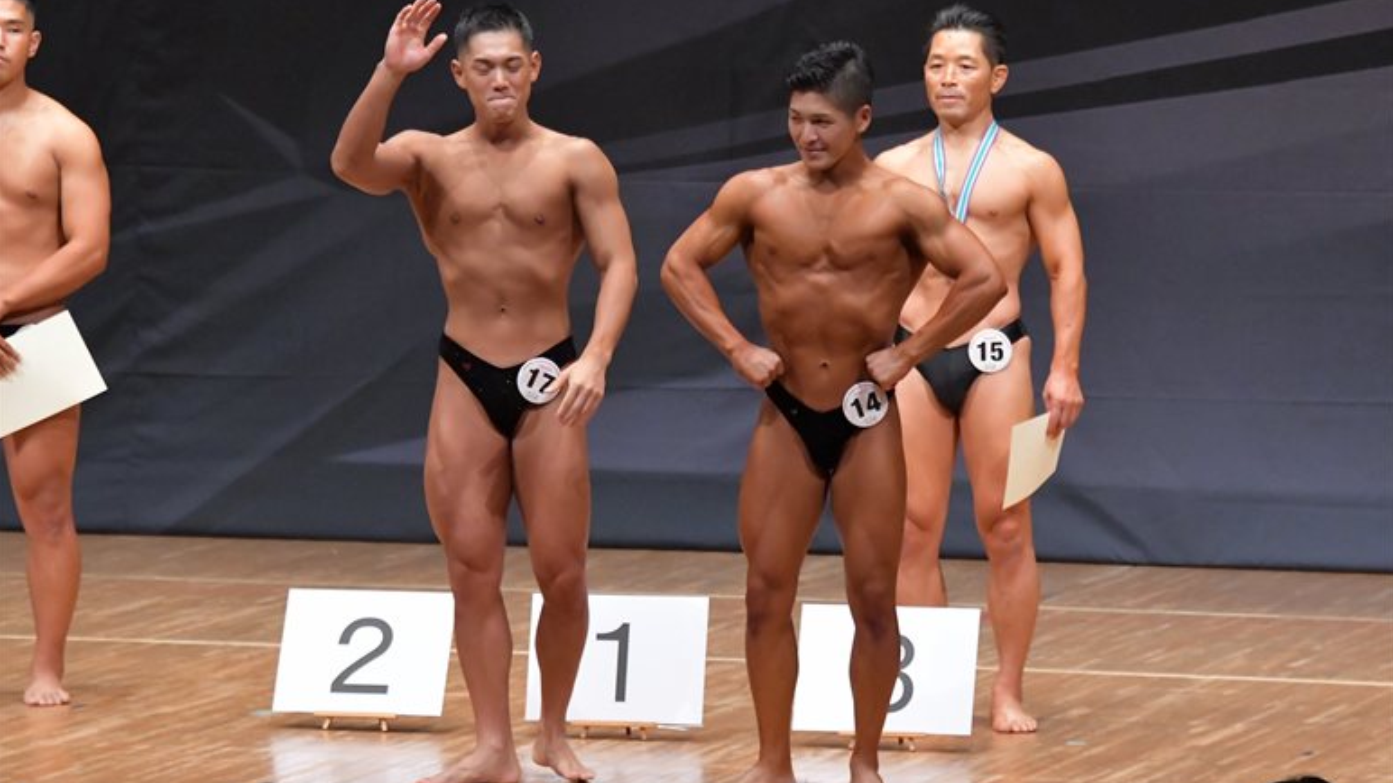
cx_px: 696
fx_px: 9898
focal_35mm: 268
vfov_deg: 4.5
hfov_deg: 8.1
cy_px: 402
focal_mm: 170
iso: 8000
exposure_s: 1/400
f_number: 5.6
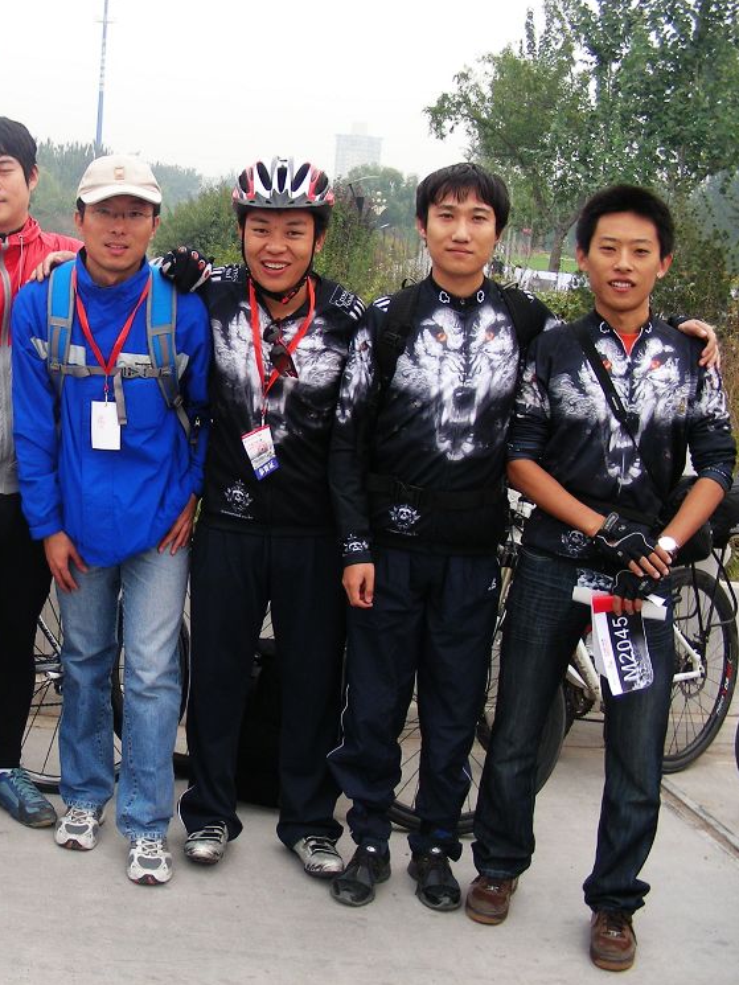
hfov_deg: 27.7
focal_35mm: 51
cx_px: 98
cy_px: 492
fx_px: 1451
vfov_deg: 37.5
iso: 50
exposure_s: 1/99.3
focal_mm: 6.3
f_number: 3.5
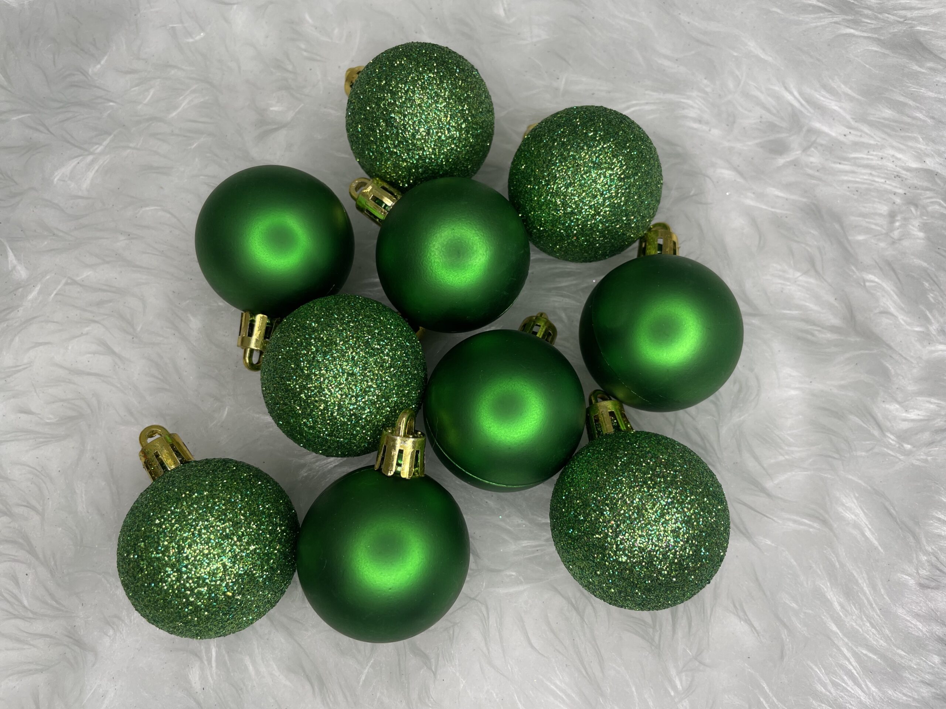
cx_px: 473
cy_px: 354
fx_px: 711
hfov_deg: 67.3
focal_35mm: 26
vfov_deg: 53.1
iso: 32
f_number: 1.6
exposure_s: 1/101
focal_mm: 4.2
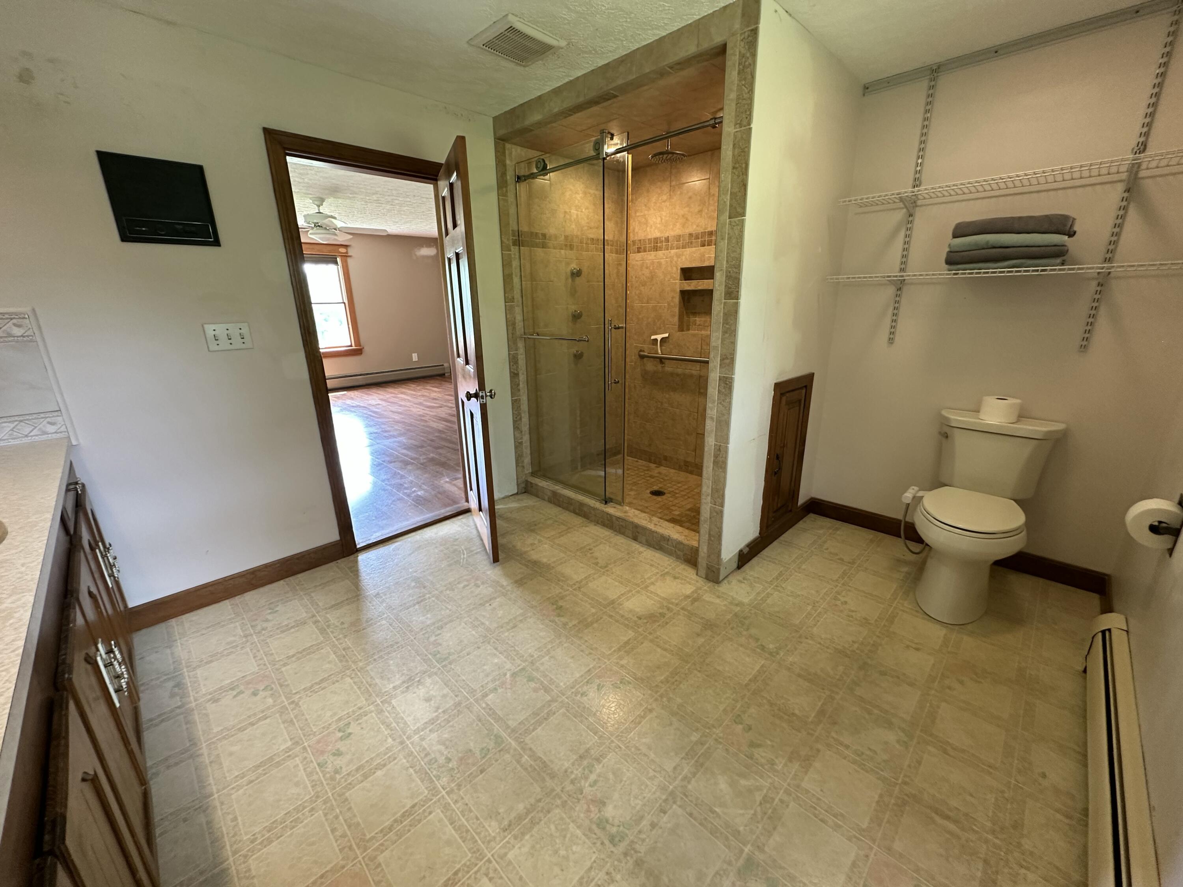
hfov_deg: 102.1
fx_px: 478
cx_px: 592
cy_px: 444
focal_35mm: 14
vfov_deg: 85.7
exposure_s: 1/60
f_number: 2.2
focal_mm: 2.22
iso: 250
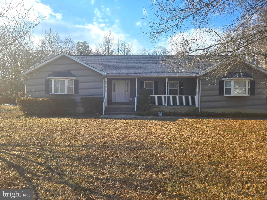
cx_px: 134
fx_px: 177
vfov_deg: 58.9
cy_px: 100
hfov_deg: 73.9
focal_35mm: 23
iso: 25
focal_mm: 5.4
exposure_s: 1/1517
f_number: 1.8
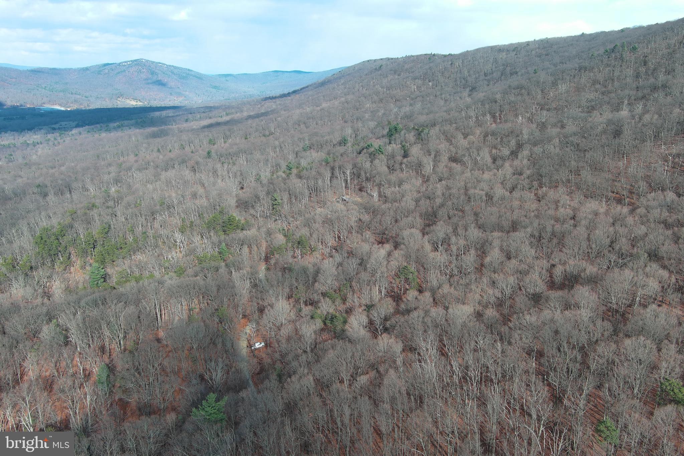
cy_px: 228
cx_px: 342
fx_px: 551
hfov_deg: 63.7
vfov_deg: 45.0
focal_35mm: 29
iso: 100
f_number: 2.8
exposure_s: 1/340
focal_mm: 10.57
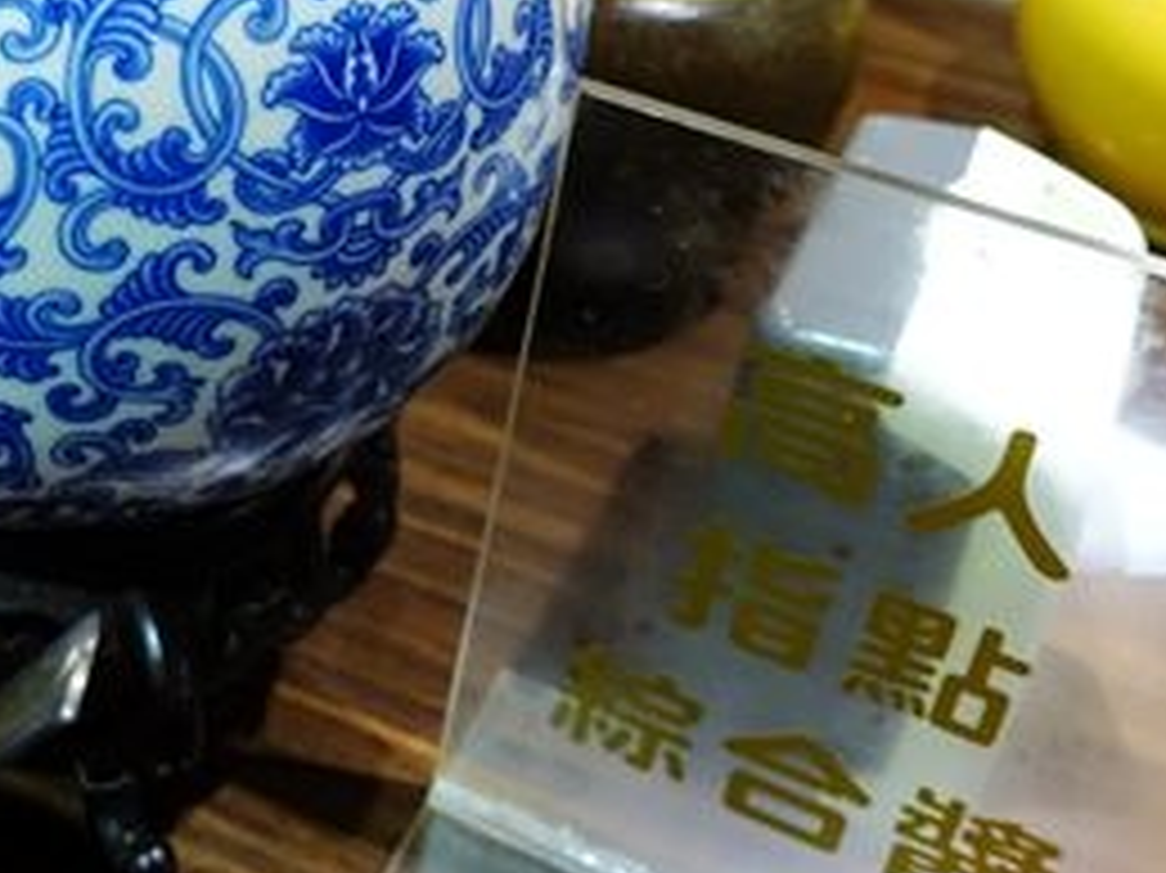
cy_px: 137
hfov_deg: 31.8
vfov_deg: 24.7
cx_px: 144
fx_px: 1953
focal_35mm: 58
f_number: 2.5
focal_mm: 8.8
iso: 640
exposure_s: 1/25
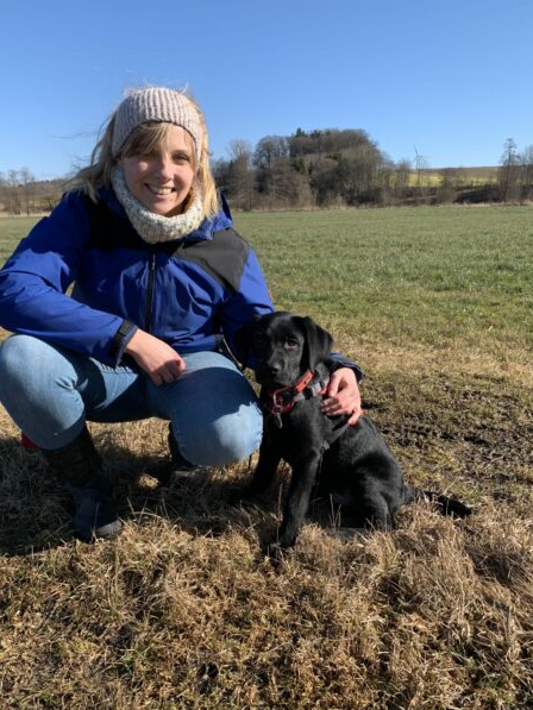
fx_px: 595
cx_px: 255
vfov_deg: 61.6
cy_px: 358
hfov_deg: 48.2
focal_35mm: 29
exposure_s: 1/1610
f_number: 1.8
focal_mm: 4.25
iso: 25
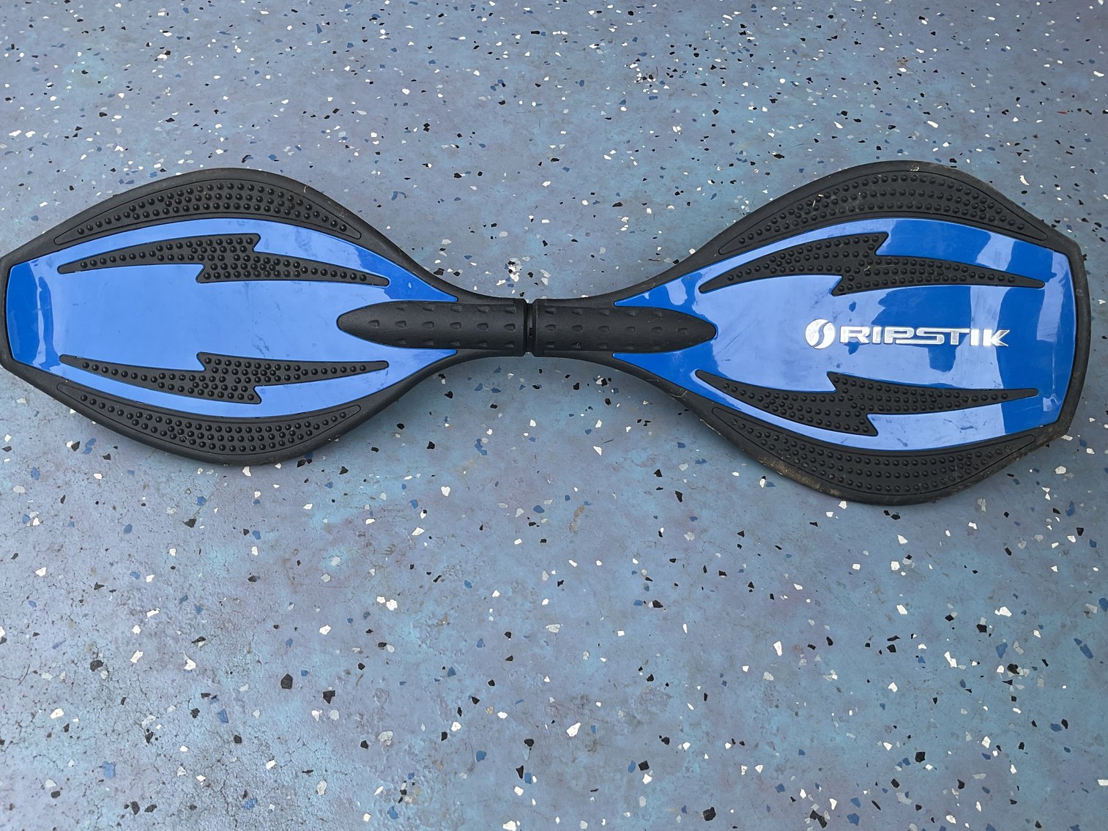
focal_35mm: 29
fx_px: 928
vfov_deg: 48.2
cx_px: 554
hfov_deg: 61.7
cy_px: 416
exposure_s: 1/425
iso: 16
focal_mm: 3
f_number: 1.8
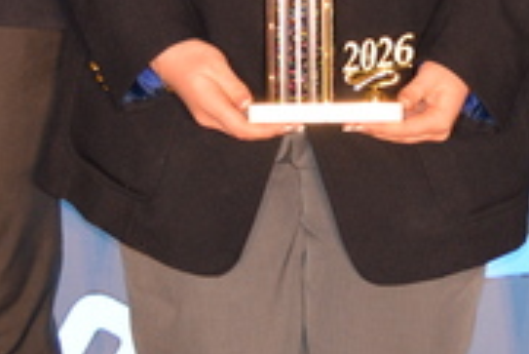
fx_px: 3750
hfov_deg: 8.0
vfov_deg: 5.4
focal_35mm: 255
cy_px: -139
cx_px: 488
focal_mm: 30
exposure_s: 1/60
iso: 640
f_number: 4.5
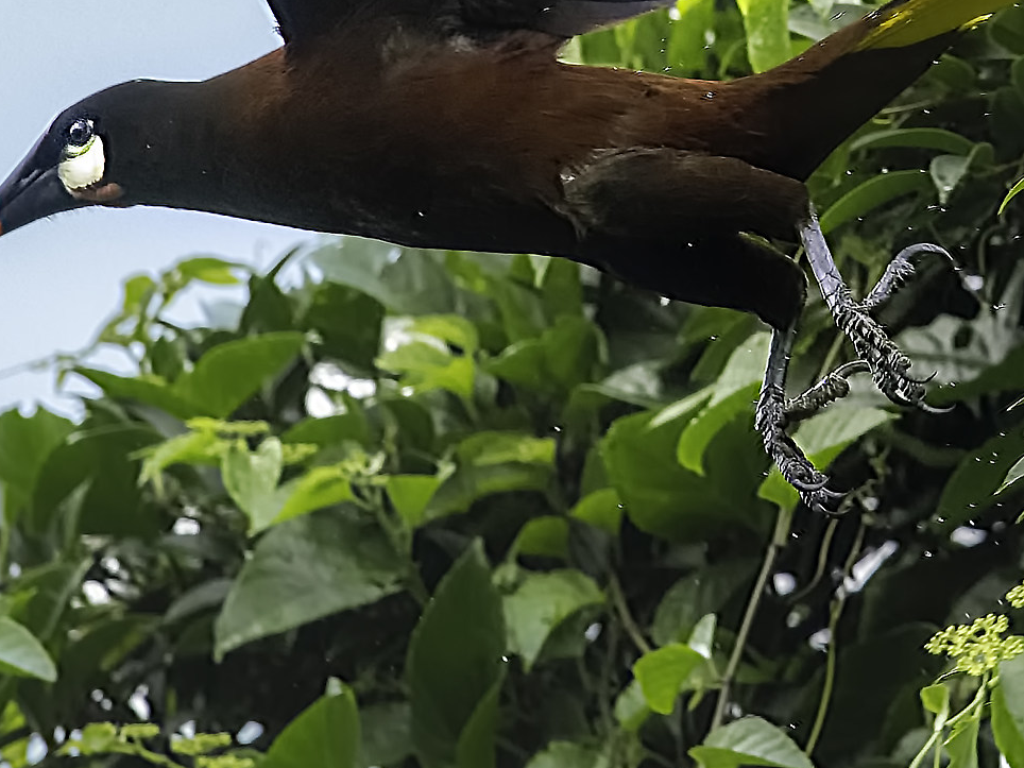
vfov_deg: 1.4
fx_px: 31859
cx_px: 743
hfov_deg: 1.8
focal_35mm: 1077
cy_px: 45
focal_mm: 300
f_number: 5.6
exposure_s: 1/2000
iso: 3200
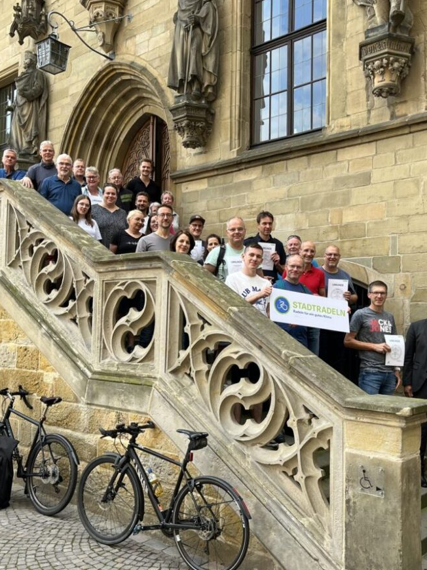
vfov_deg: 52.6
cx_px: 244
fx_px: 576
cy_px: 286
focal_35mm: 35
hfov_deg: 40.6
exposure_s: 1/291
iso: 40
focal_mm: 5.1
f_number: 1.6
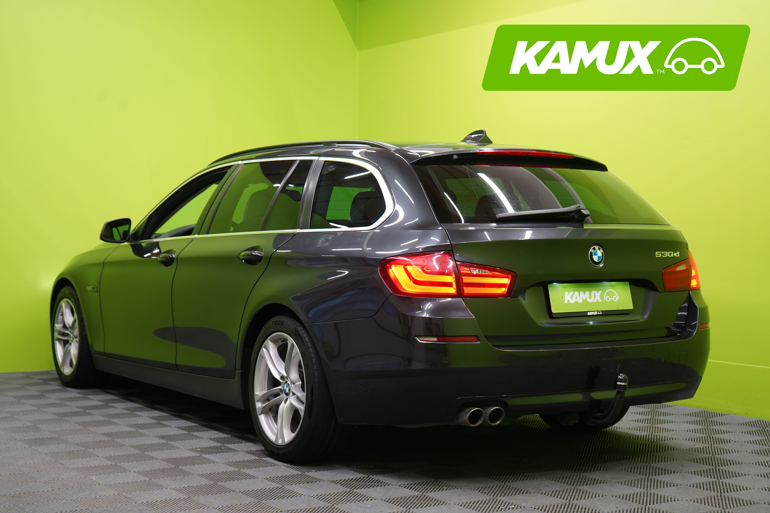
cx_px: 385
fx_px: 1176
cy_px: 256
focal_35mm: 55
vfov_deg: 24.6
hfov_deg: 36.2
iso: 400
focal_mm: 55
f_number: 5
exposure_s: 1/25
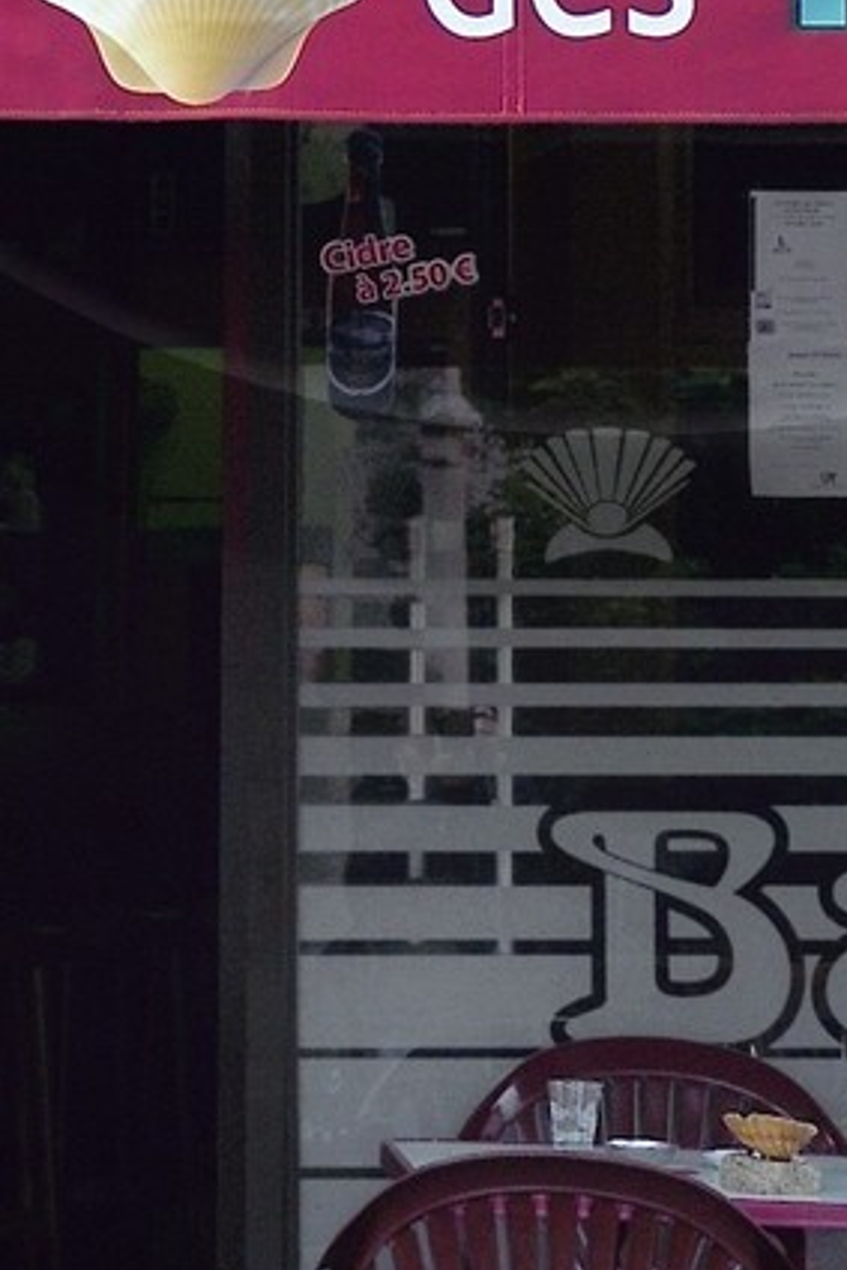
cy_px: -803
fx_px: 7581
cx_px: 623
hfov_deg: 6.4
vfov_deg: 9.2
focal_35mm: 215
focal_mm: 38
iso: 400
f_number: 7.1
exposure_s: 1/500
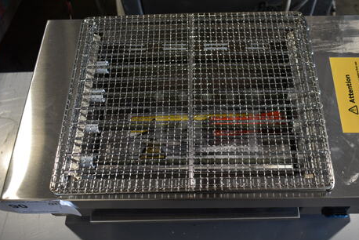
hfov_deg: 52.9
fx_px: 359
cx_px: 207
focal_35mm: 36
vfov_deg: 36.9
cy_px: 129
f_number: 3.5
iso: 100
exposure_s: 1/30
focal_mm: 18
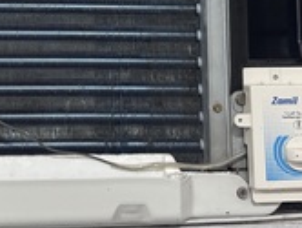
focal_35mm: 66
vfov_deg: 21.4
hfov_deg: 28.8
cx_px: 66
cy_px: -6
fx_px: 577
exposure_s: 1/60
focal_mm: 6.76
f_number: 1.78
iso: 800
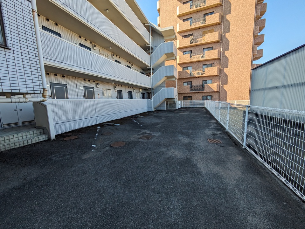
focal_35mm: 14
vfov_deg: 85.7
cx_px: 152
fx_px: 123
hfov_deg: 102.0
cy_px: 114
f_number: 2.2
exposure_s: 1/668
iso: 49
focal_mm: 1.83
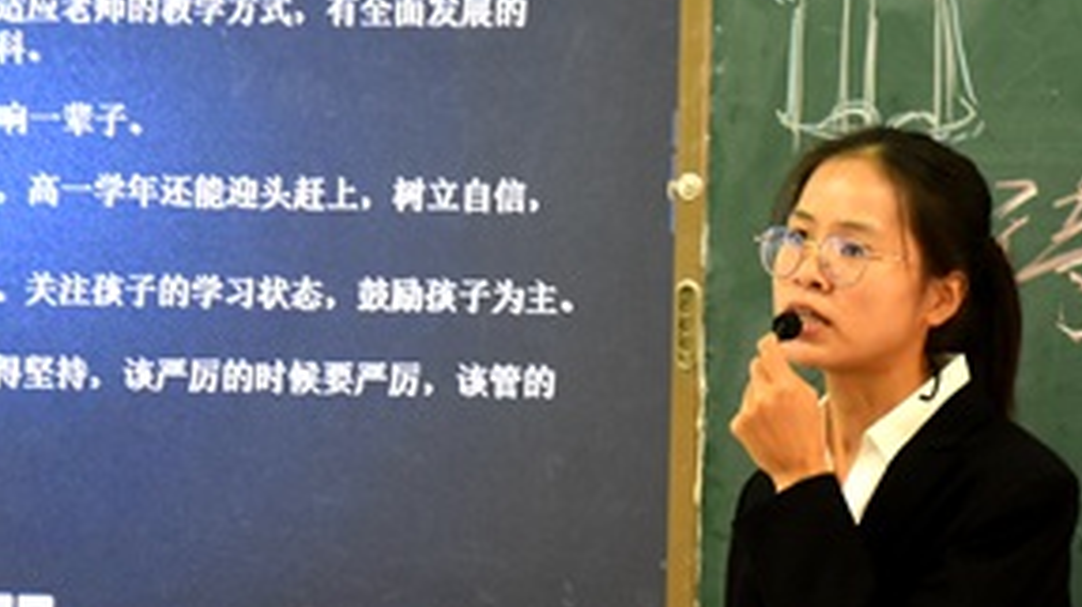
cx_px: 630
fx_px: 9232
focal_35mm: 322
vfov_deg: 3.8
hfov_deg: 6.7
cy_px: 271
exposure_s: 1/60
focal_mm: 98
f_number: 5.6
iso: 1400
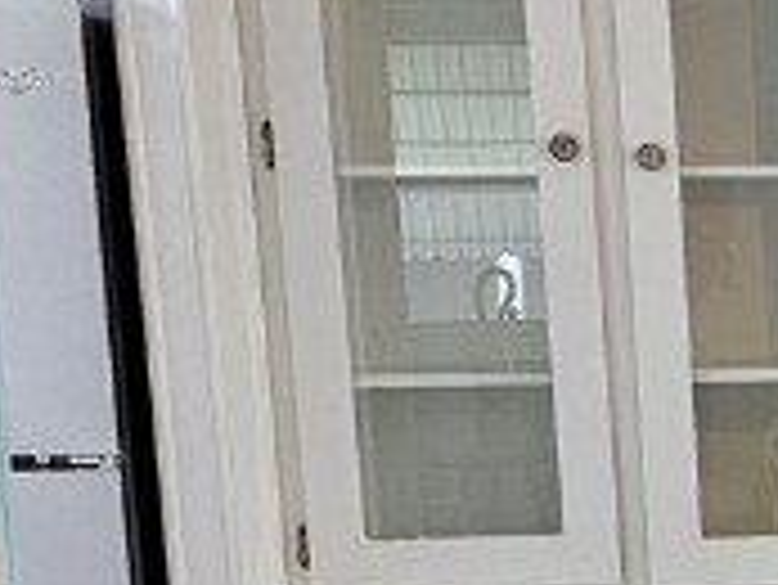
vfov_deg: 10.7
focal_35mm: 136
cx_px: 1534
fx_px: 3059
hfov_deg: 12.8
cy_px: 747
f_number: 1.7
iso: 400
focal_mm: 6.3
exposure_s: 1/120
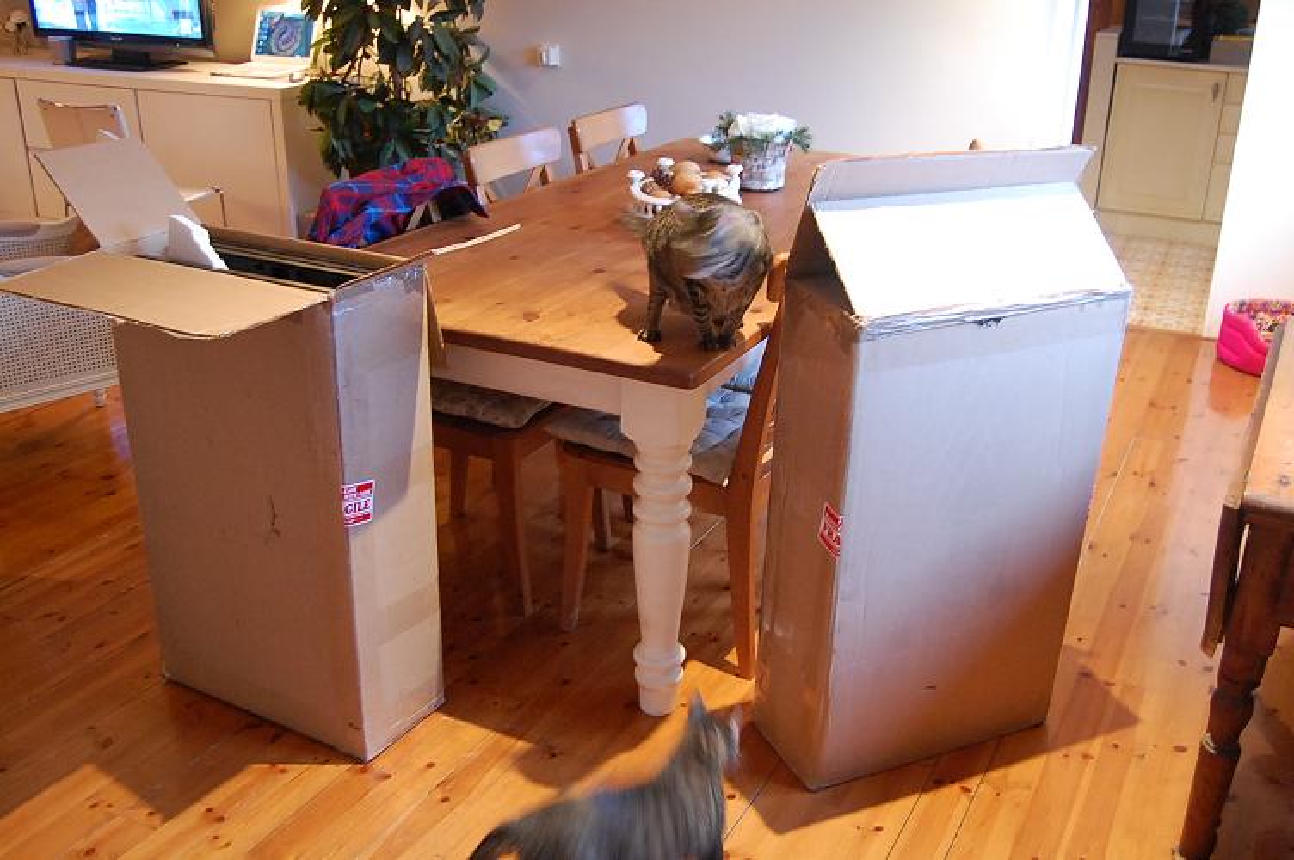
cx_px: 647
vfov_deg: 36.8
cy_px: 430
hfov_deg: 53.2
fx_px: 1293
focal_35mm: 36
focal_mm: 24
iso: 1600
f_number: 4
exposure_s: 1/10
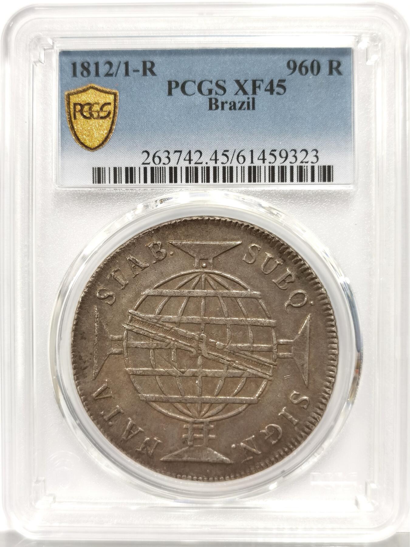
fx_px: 853
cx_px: 205
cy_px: 274
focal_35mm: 54
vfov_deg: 35.5
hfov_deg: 27.0
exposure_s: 1/100
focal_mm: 5.56
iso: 200
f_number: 16
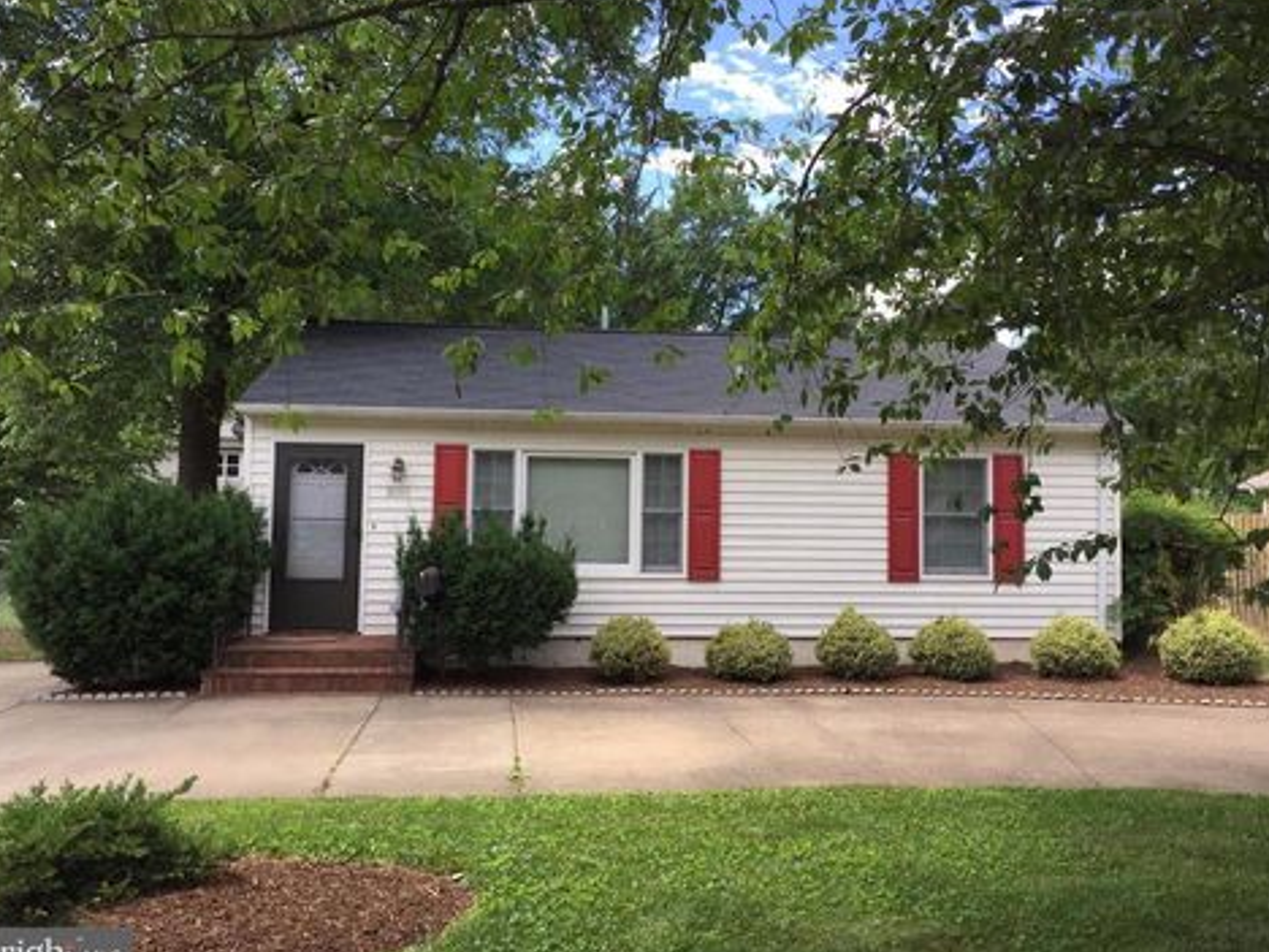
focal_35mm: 31
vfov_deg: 45.4
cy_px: 473
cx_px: 645
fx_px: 1136
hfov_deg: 58.3
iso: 32
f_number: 2.2
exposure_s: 1/682
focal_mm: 4.15
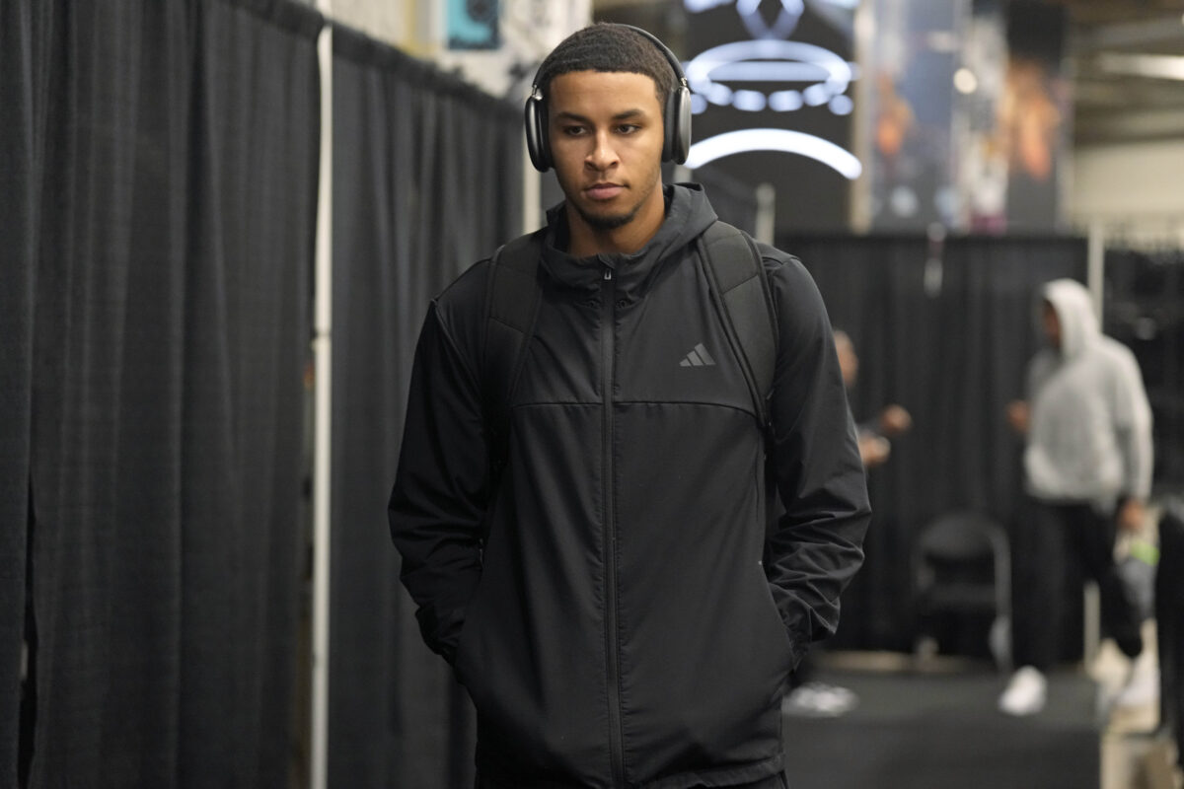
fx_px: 3256
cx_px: 592
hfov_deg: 20.6
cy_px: 394
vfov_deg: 13.8
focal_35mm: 99
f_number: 2.8
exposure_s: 1/320
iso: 5000
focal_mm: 99
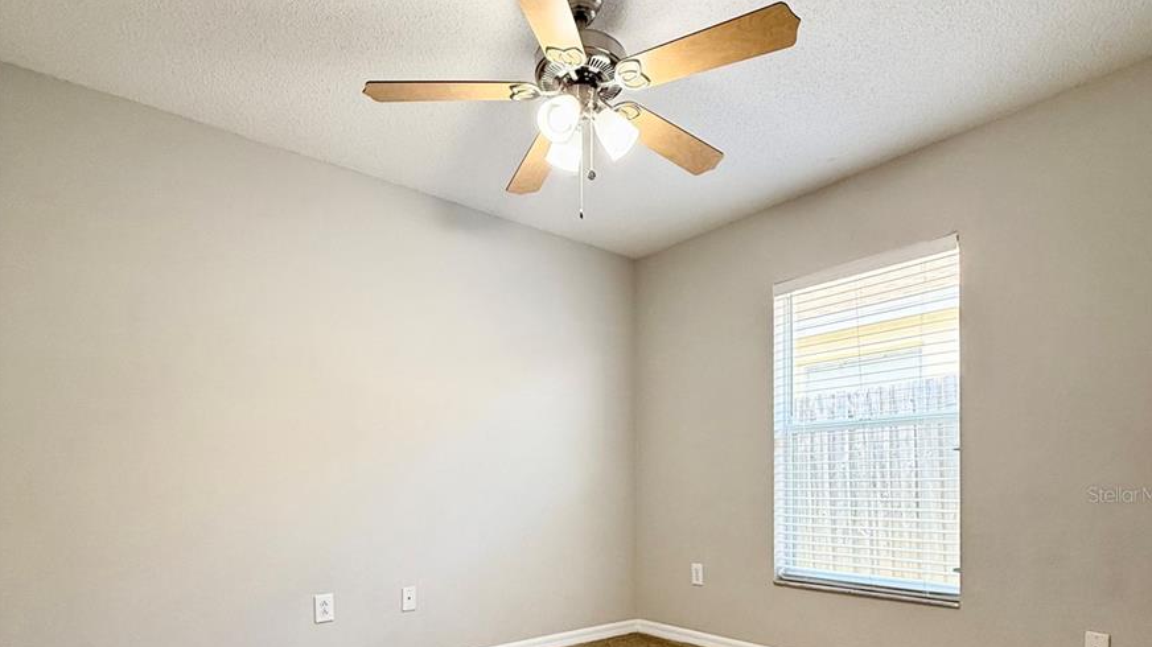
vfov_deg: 51.1
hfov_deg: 83.8
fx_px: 641
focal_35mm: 21
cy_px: 494
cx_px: 587
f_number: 2.2
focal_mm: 2.22
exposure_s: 1/120
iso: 160
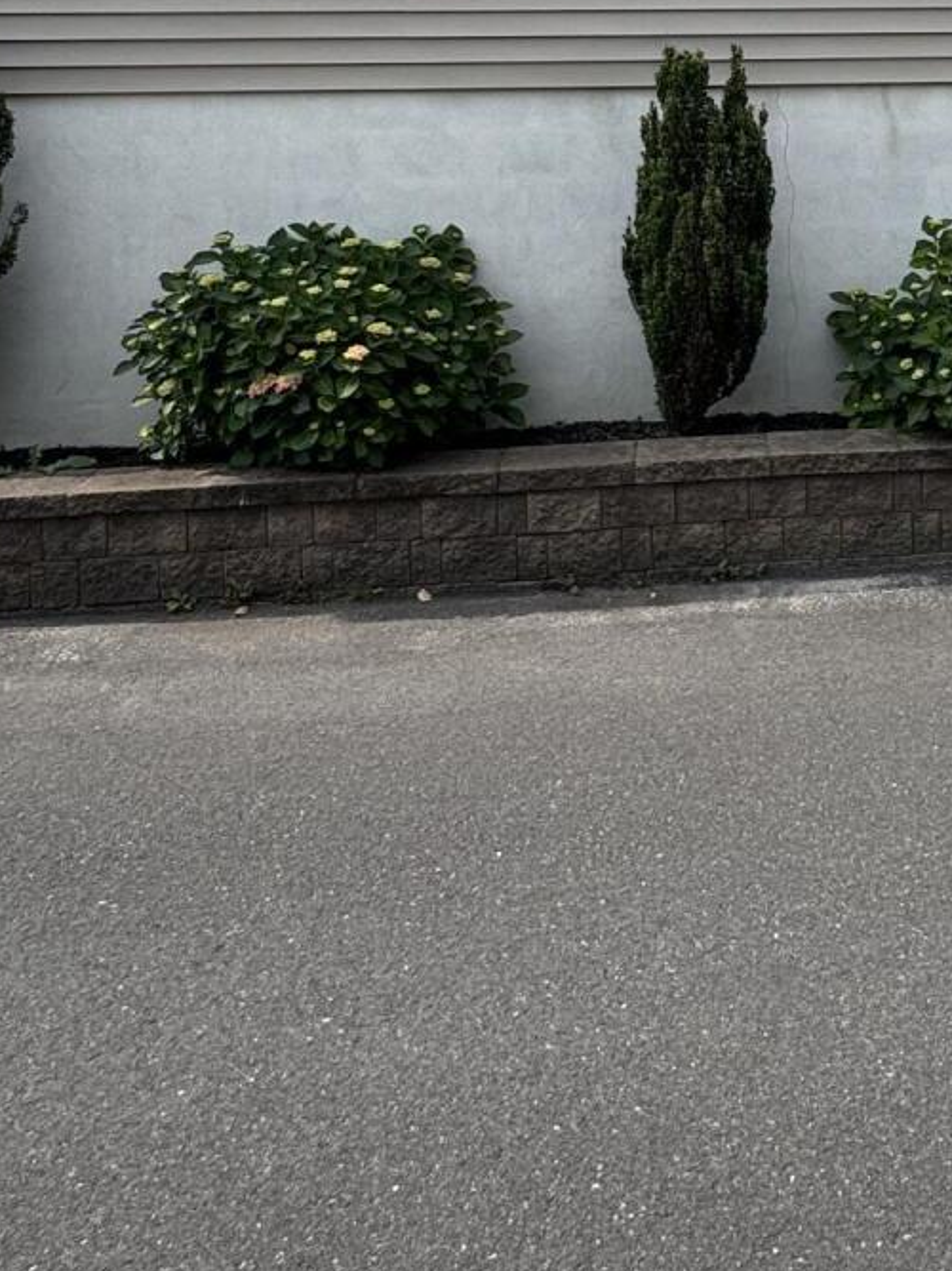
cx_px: 863
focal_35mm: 42
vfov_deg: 40.2
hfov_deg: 32.6
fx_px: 1541
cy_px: 48
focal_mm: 2.22
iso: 50
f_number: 2.2
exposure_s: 1/1236
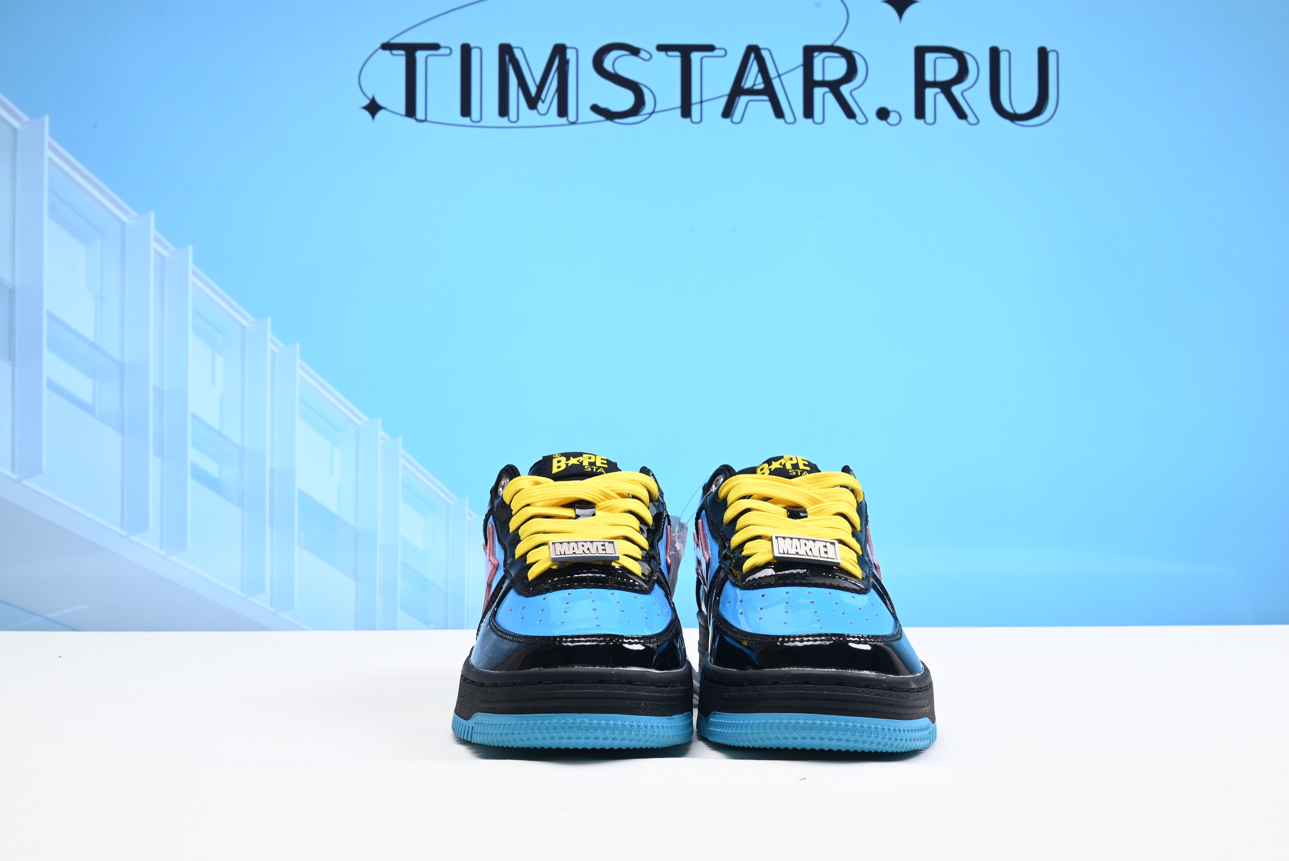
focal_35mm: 41
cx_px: 644
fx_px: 1469
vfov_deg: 32.7
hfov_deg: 47.4
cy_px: 430
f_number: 16
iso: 100
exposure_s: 1/2
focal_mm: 41
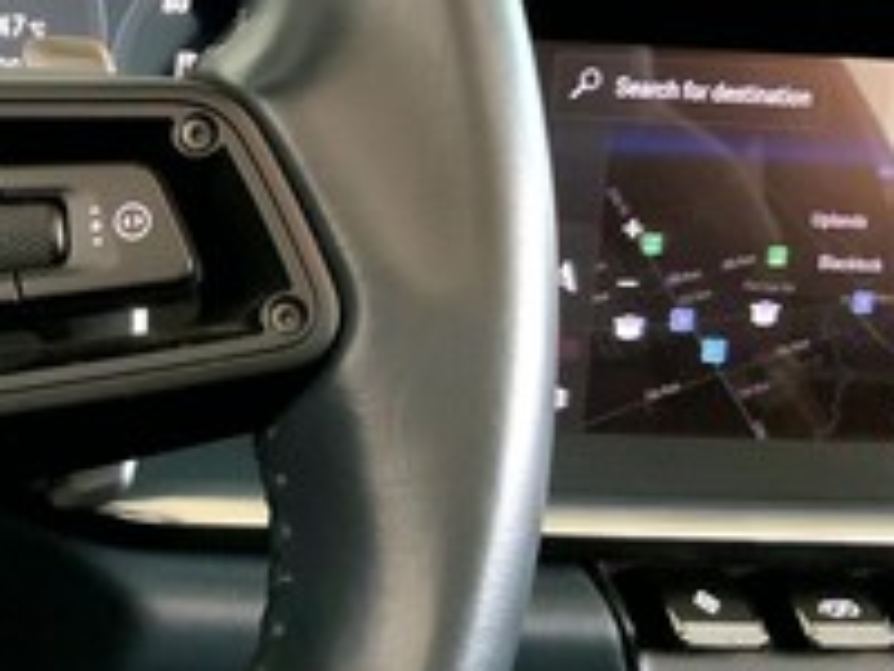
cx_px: -9
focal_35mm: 61
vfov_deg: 24.0
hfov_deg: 29.5
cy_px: 414
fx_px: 1575
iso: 500
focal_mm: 3
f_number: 1.8
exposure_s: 1/30
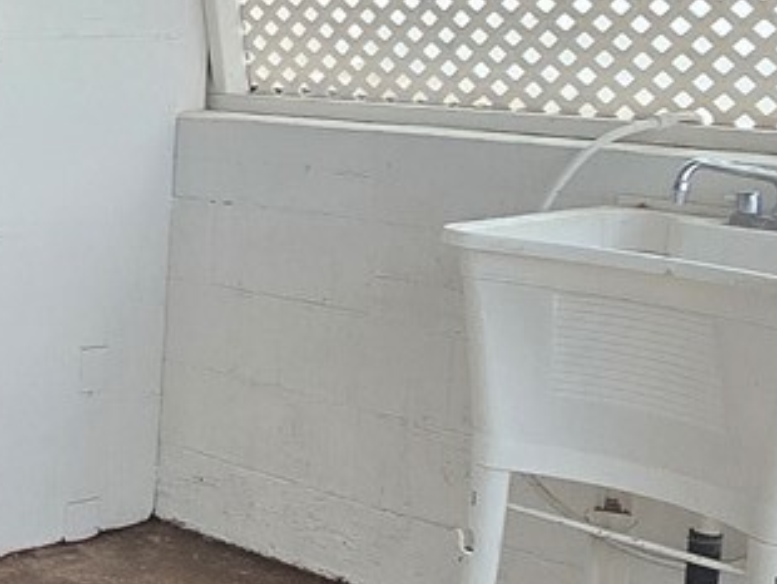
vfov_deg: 21.9
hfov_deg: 24.3
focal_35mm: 67
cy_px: 226
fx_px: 1505
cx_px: -298
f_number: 2.2
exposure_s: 1/60
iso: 320
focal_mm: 2.2
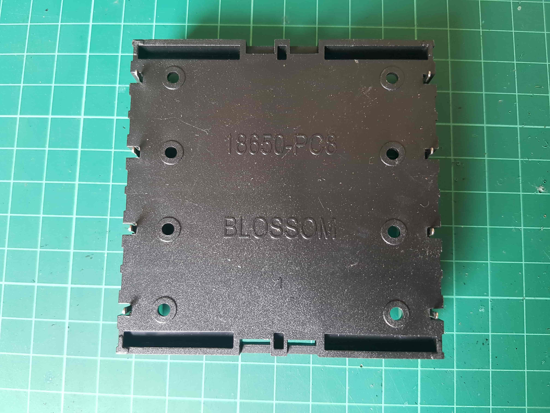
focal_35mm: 26
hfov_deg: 67.3
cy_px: 206
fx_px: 413
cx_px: 275
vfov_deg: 53.1
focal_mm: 4.2
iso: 160
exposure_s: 1/50
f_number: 1.7
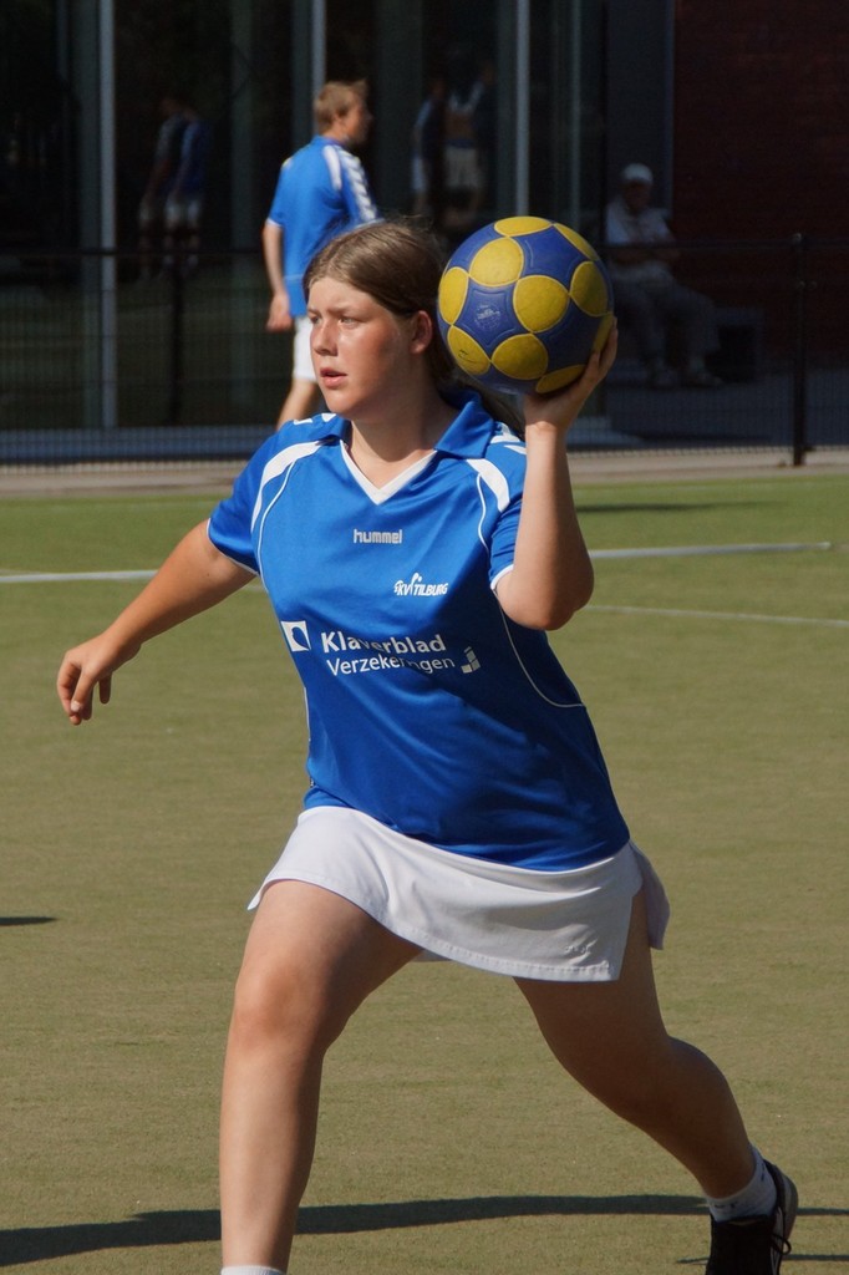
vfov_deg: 11.4
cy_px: 638
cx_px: 424
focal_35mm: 180
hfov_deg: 7.6
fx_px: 6371
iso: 640
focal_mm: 120
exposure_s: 1/5000
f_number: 5.6
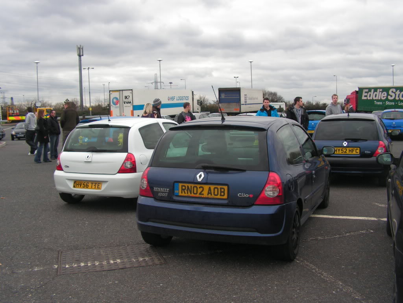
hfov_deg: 51.4
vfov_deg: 39.7
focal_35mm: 36
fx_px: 419
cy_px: 152
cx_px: 202
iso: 64
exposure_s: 1/200
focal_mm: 6
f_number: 3.2
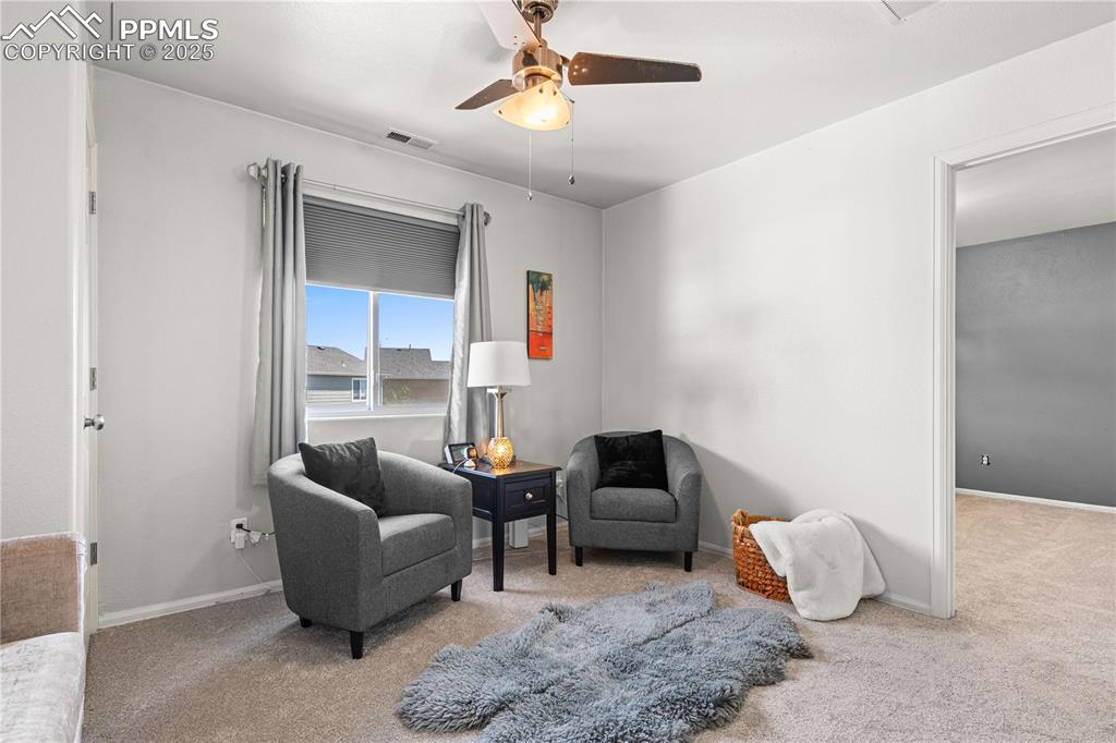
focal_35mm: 17
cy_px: 372
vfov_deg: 70.4
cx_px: 558
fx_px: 527
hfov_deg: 93.3
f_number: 10
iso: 200
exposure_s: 1
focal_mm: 17
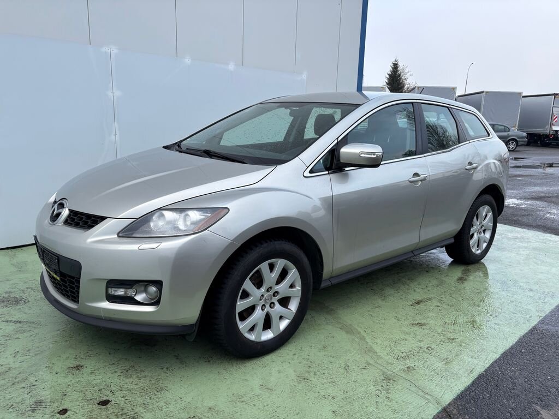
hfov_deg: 67.3
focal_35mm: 26
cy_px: 210
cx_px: 280
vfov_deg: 53.1
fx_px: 420
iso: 50
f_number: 1.6
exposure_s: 1/850
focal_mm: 5.96
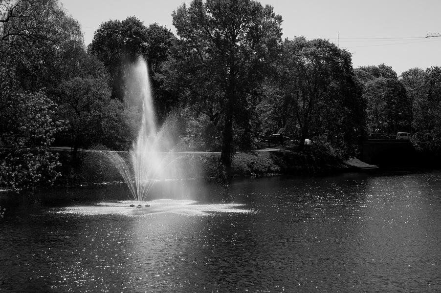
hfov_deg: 28.1
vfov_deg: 18.9
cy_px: 146
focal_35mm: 72
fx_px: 881
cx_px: 220
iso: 100
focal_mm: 48
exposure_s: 1/200
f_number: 11
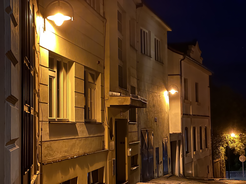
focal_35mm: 77
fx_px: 547
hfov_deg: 25.3
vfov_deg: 19.1
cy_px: 92
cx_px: 123
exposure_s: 1/8
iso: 1600
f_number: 2.8
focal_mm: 9
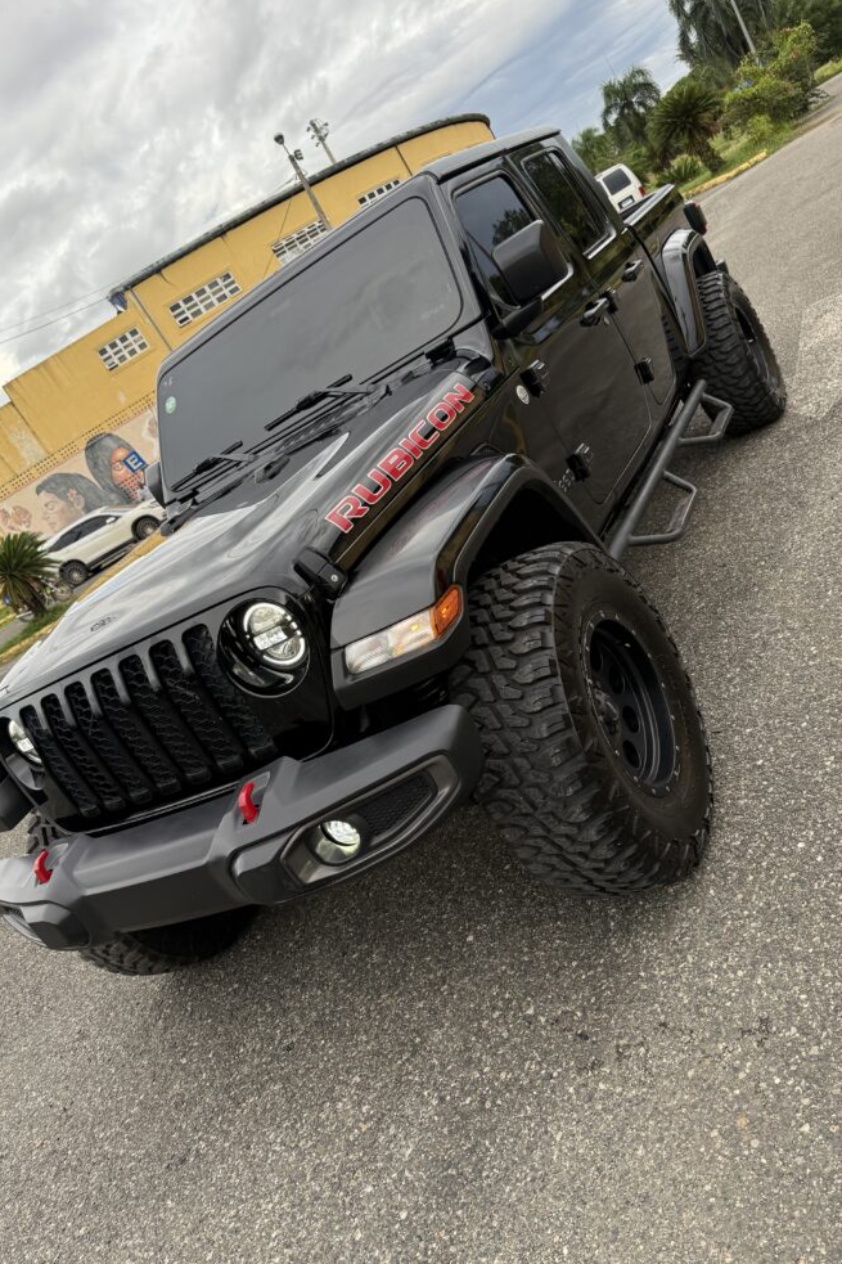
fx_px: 912
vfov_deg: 69.4
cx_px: 408
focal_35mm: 26
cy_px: 612
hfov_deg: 49.5
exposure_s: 1/788
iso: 100
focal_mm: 6.76
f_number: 1.78
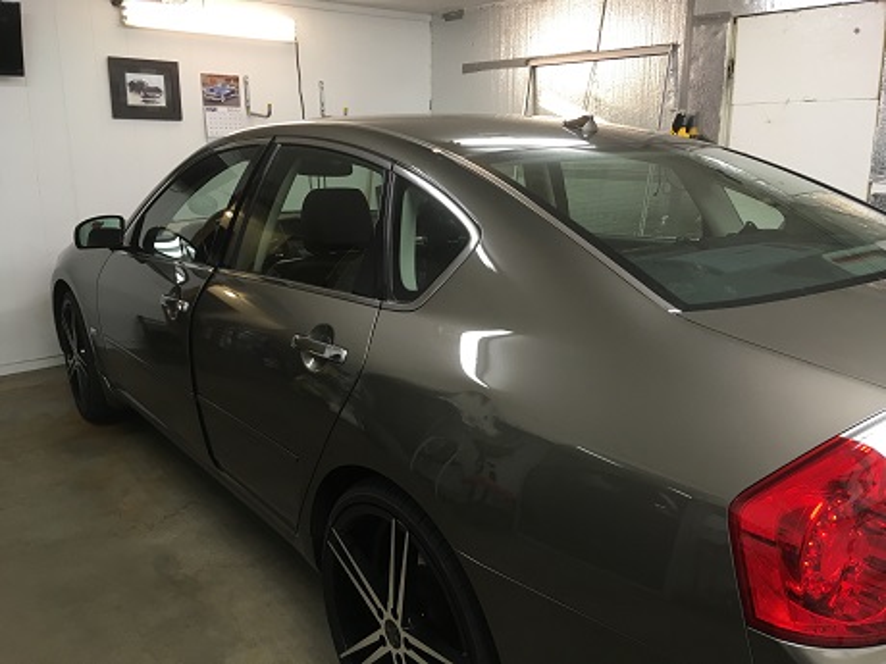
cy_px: 332
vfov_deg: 48.2
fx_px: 742
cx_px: 443
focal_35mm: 29
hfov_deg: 61.7
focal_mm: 4.15
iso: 64
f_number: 2.2
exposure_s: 1/30
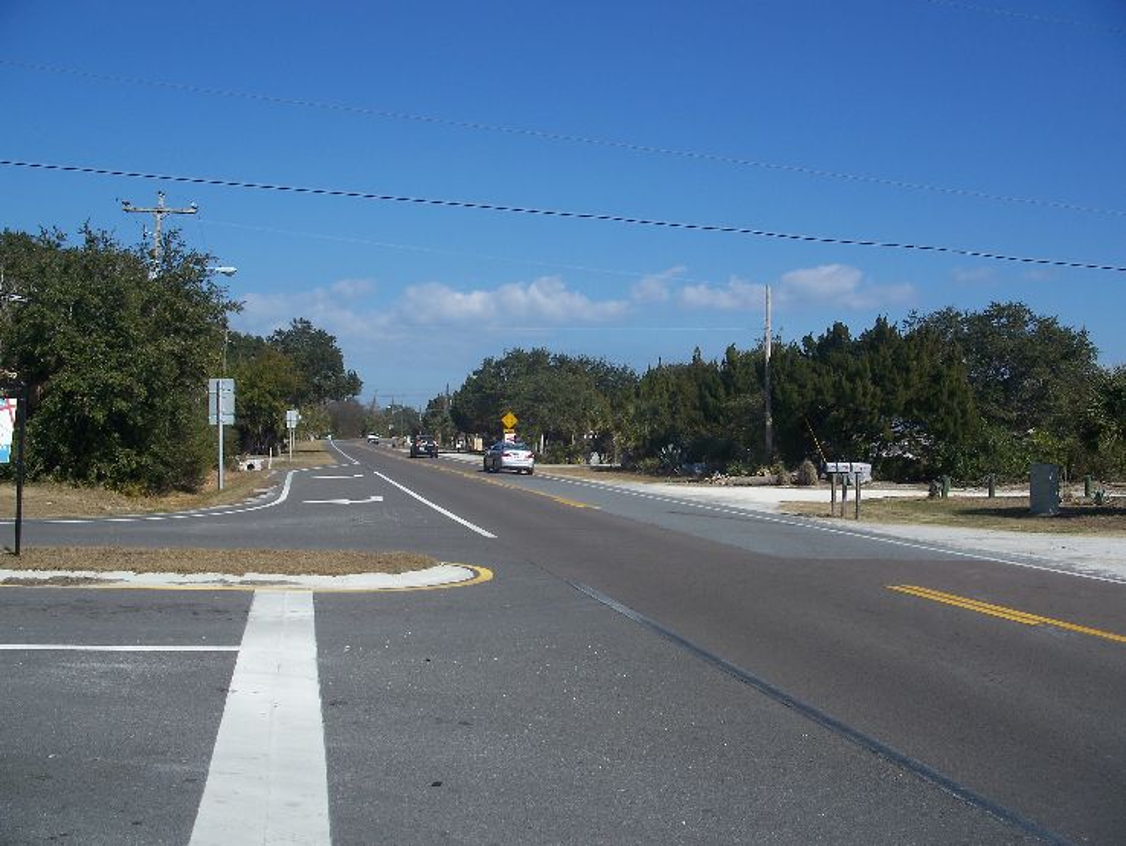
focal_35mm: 37
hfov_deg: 50.1
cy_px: 423
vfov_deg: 38.7
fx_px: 1204
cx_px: 563
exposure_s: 1/800
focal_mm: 7.8
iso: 64
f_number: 4
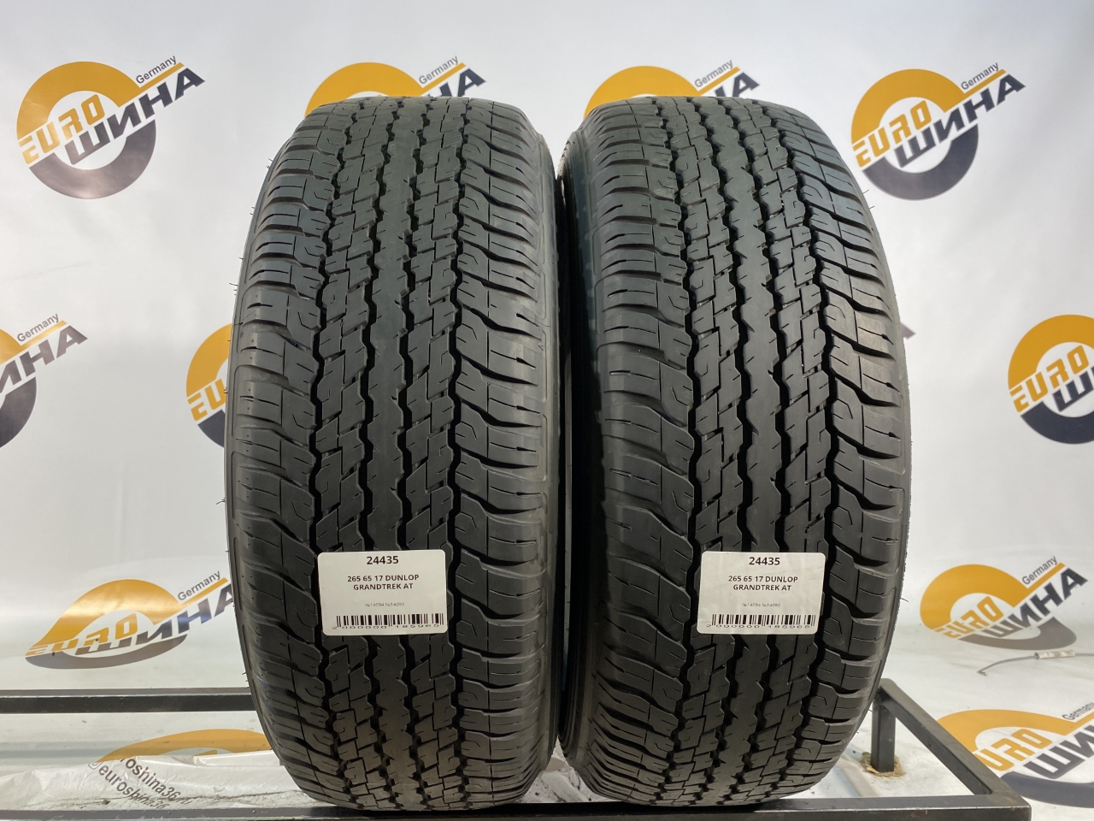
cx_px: 547
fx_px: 822
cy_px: 410
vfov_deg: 53.1
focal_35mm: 26
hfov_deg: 67.3
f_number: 1.8
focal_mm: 4.25
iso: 80
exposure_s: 1/100
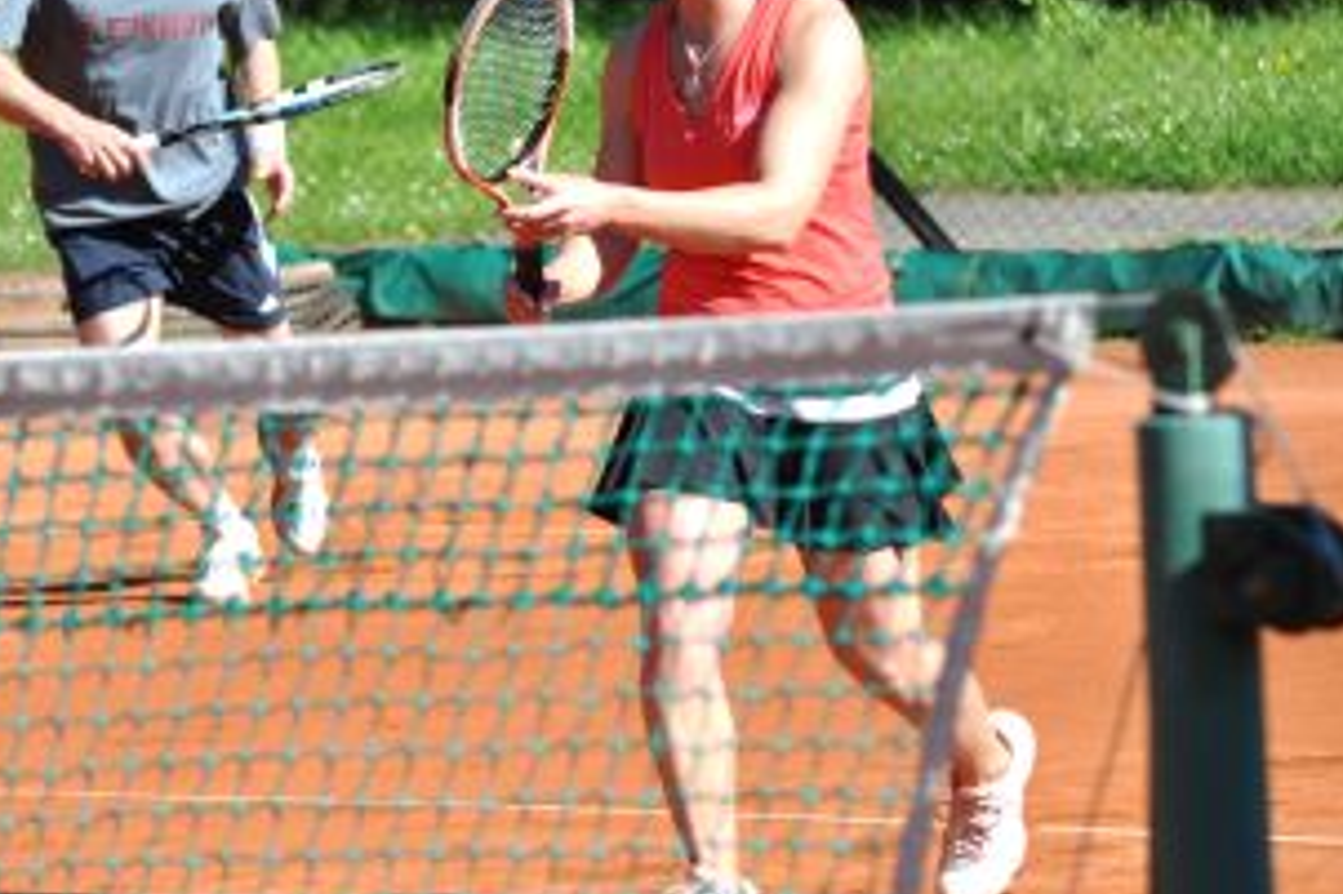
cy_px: 316
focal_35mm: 273
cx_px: 551
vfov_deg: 5.0
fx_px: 10178
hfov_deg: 7.5
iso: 400
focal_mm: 110
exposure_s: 1/1600
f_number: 6.3
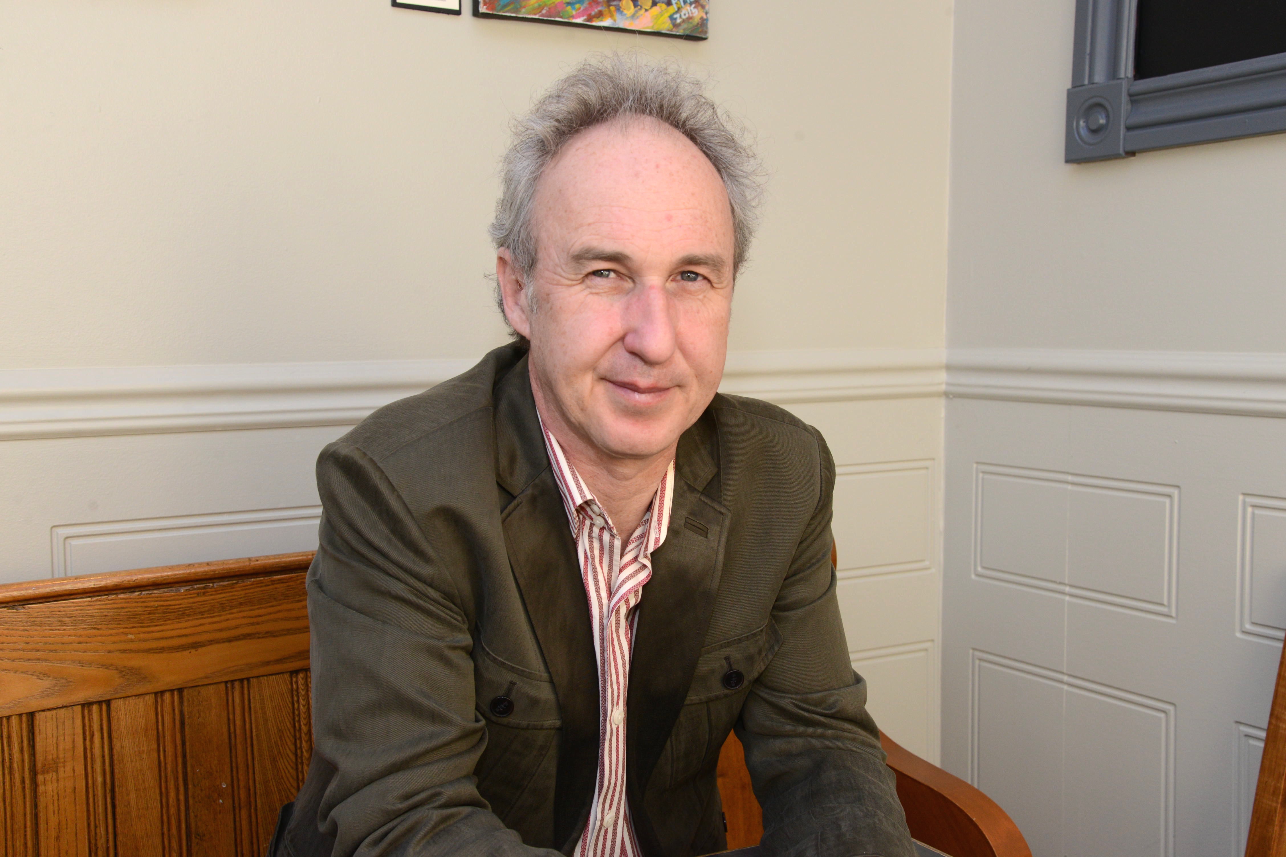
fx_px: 1429
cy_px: 428
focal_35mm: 40
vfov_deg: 33.4
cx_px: 643
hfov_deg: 48.5
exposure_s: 1/200
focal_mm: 40
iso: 1250
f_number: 7.1
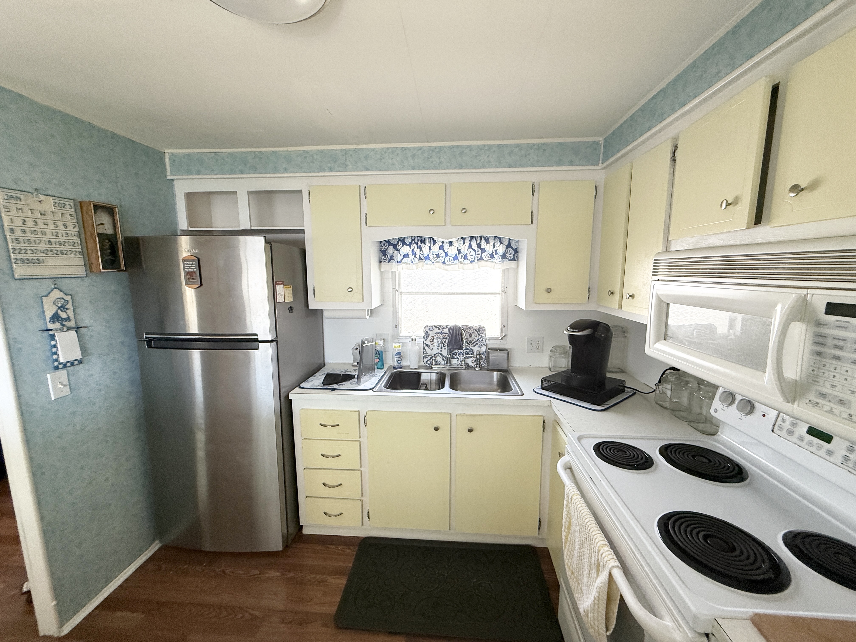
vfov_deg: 85.7
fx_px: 346
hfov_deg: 102.1
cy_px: 321
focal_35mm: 14
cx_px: 428
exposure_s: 1/99
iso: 160
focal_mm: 2.22
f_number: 2.2
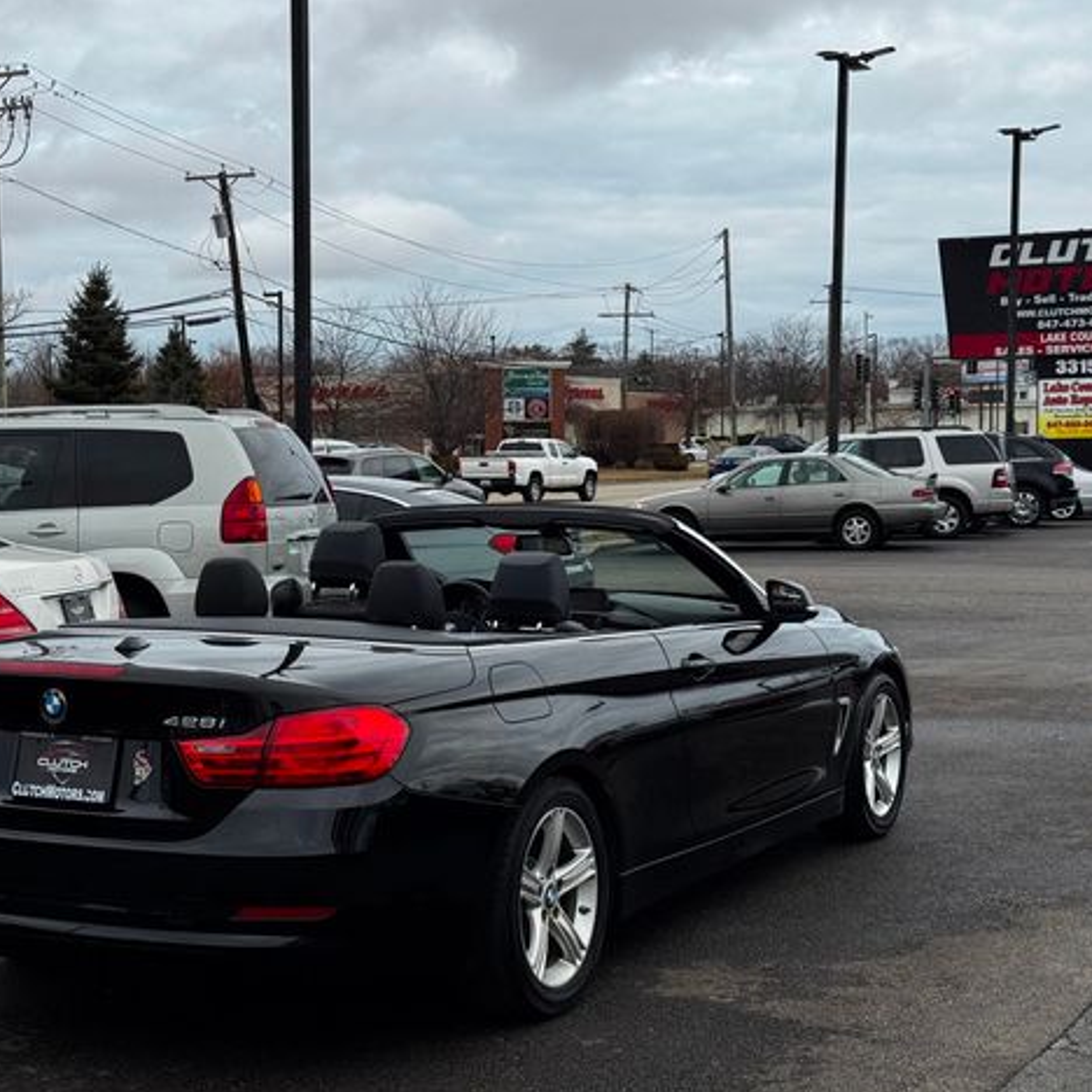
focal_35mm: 58
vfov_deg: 29.6
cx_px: 485
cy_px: 555
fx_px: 2070
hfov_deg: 29.5
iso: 64
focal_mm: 6.76
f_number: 1.78
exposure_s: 1/3817
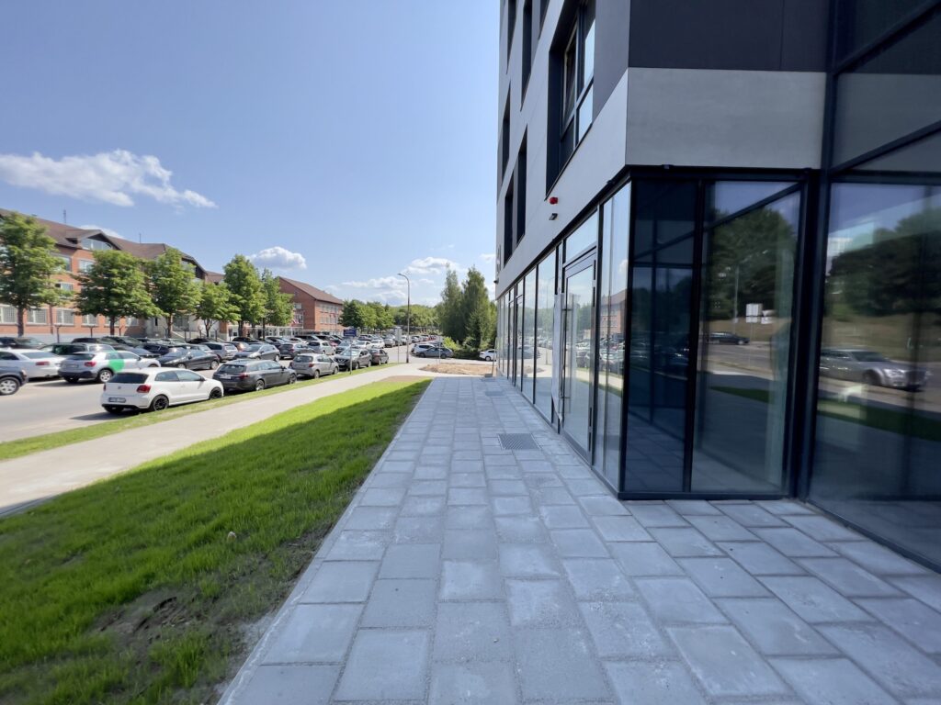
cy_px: 352
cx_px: 470
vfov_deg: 89.9
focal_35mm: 13
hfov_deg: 106.2
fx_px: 353
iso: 32
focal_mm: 1.57
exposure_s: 1/1575
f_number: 1.8
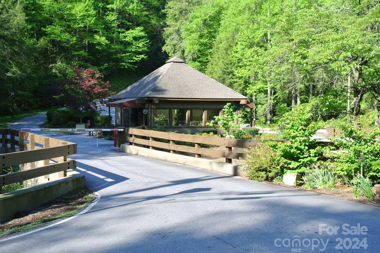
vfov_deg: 31.2
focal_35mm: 43
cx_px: 187
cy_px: 129
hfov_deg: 45.4
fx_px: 454
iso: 100
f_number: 4.2
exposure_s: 1/200
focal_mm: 15.7
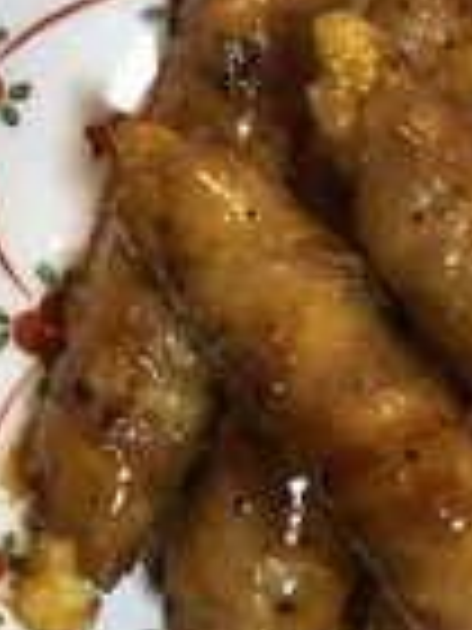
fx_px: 1454
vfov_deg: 24.4
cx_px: 539
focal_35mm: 80
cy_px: 342
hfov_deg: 17.7
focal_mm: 3.99
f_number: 1.8
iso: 50
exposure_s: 1/15
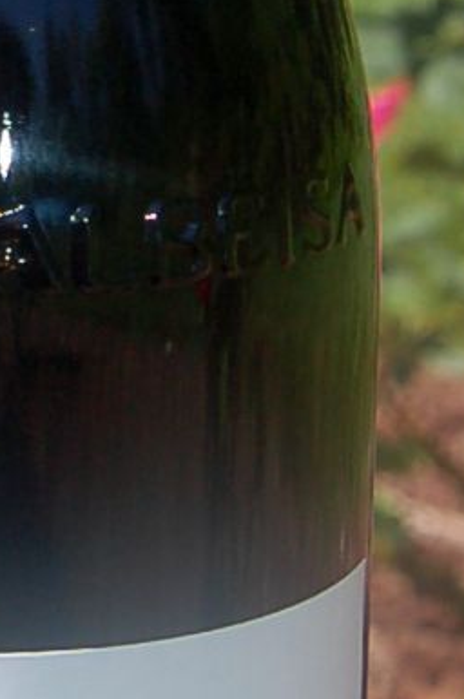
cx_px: -74
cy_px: 91
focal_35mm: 193
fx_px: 3745
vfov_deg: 10.6
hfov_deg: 7.0
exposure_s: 1/500
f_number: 5.6
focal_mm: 22
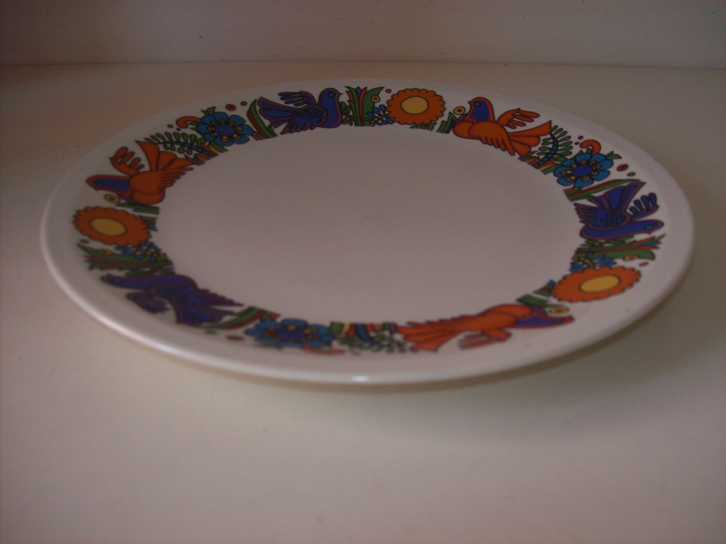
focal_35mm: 36
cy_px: 272
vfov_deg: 39.6
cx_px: 363
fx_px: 755
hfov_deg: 51.4
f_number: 2.7
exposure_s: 1/64
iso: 80
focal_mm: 6
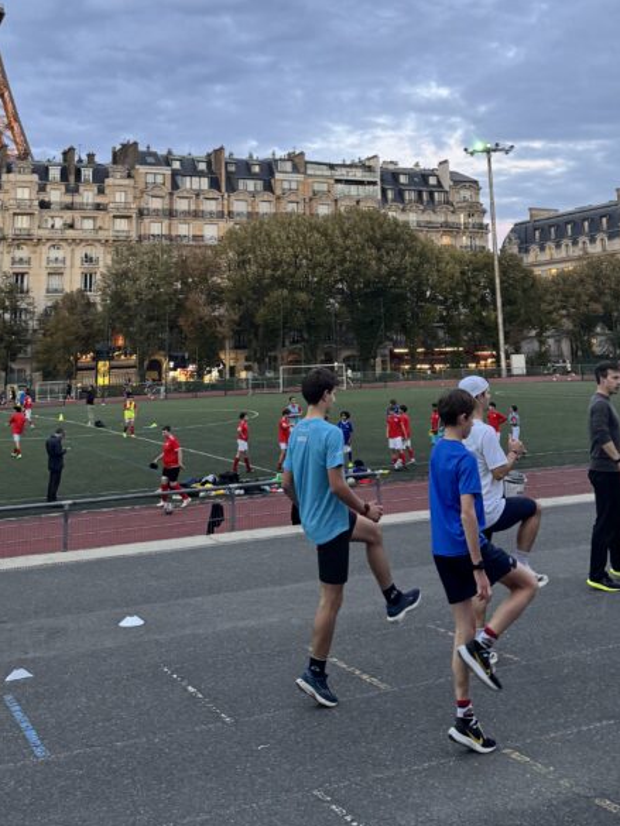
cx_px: 338
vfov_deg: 42.6
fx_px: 1003
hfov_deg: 34.3
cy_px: 155
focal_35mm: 42
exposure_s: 1/100
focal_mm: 6.76
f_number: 1.78
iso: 200
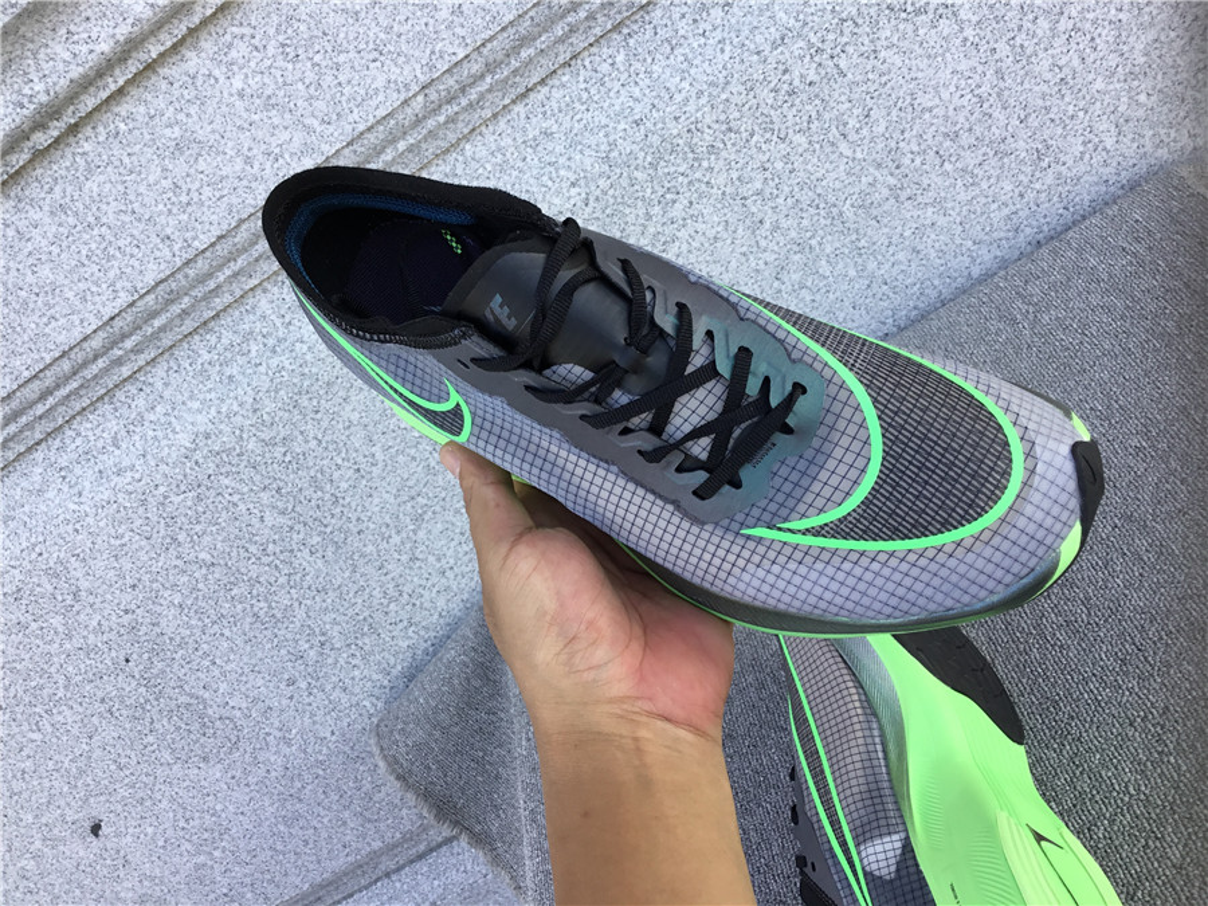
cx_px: 604
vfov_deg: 45.4
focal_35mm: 31
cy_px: 453
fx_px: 1082
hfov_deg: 58.4
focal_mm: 3.3
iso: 25
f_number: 2.4
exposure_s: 1/100
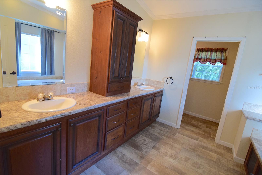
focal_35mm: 16
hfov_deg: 95.0
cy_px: 88
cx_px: 131
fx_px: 120
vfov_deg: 72.0
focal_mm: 11
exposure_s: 1/60
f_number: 4.5
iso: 1600
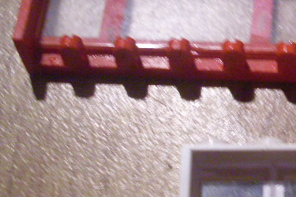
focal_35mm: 108
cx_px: 397
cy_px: 147
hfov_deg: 17.6
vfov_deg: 12.6
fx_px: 888
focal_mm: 6.3
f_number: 2.8
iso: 200
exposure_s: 1/6
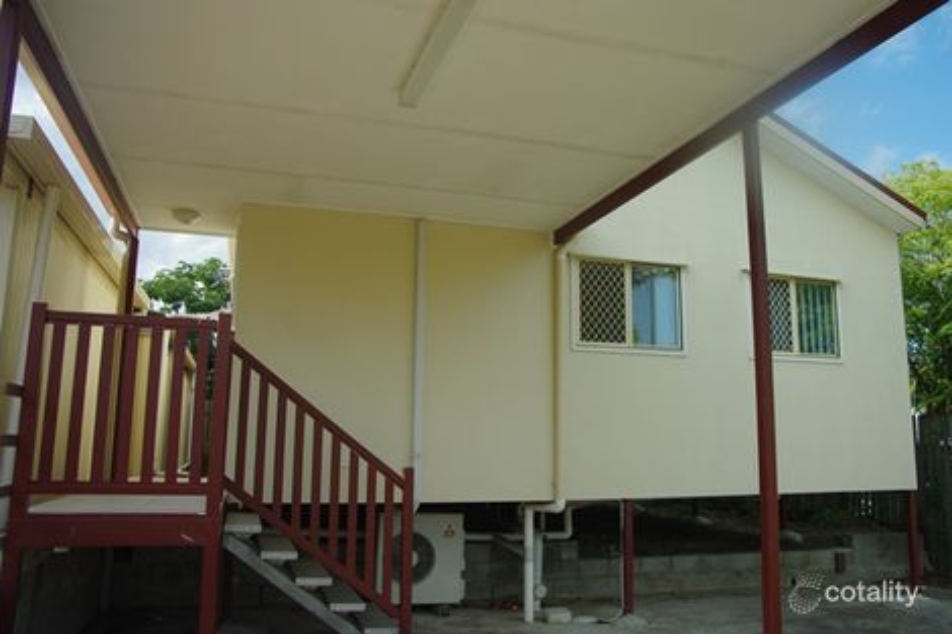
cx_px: 476
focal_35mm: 27
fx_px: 714
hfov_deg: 67.4
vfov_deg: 47.9
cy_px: 317
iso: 200
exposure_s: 1/250
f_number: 6.7
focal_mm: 18
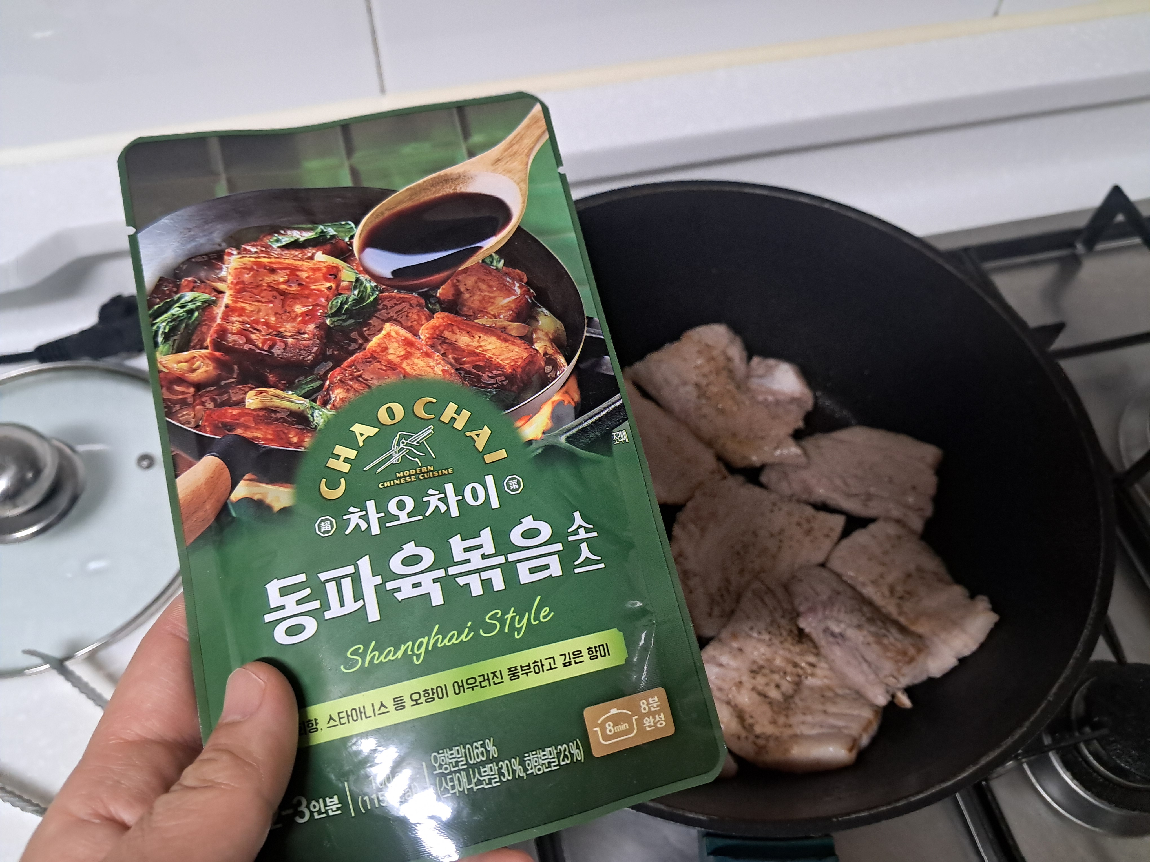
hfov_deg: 65.3
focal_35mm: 27
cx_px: 575
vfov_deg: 51.4
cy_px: 431
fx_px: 897
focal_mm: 4
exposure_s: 1/60
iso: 640
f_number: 1.8
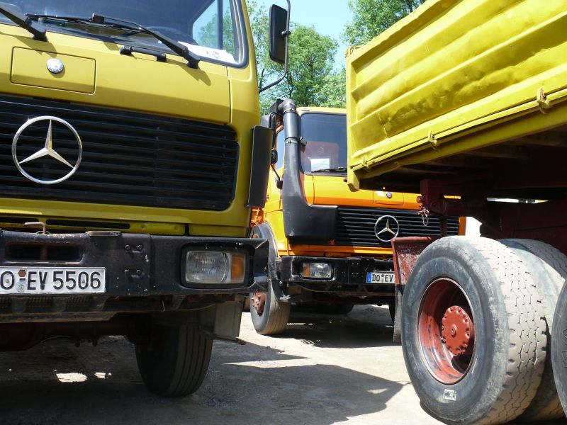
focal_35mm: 35
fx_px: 573
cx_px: 284
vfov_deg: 40.7
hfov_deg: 52.6
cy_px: 212
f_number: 4.5
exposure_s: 1/250
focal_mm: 7.4
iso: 100
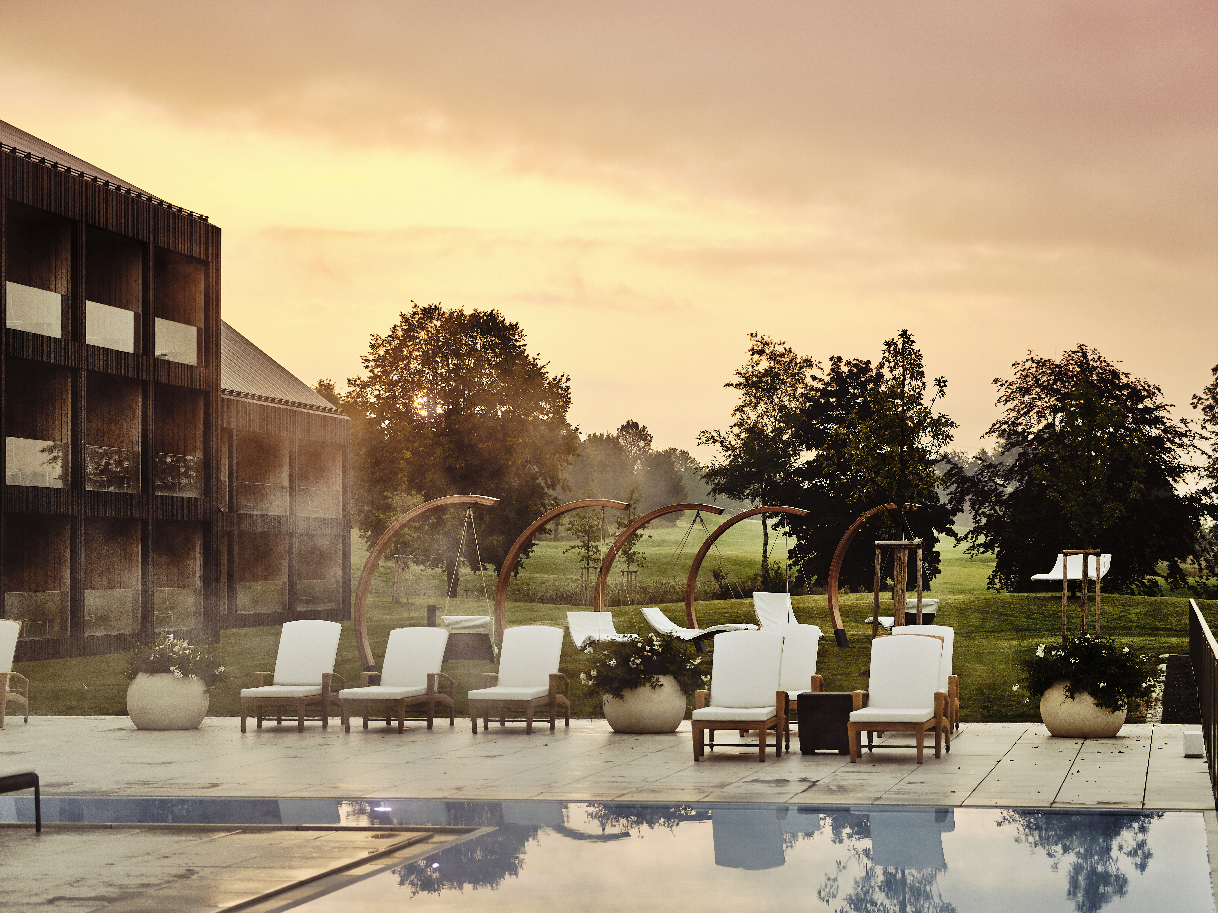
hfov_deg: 23.8
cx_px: 640
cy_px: 458
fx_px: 2885
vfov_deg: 18.0
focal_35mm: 82
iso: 200
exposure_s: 1/340
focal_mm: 50
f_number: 2.8
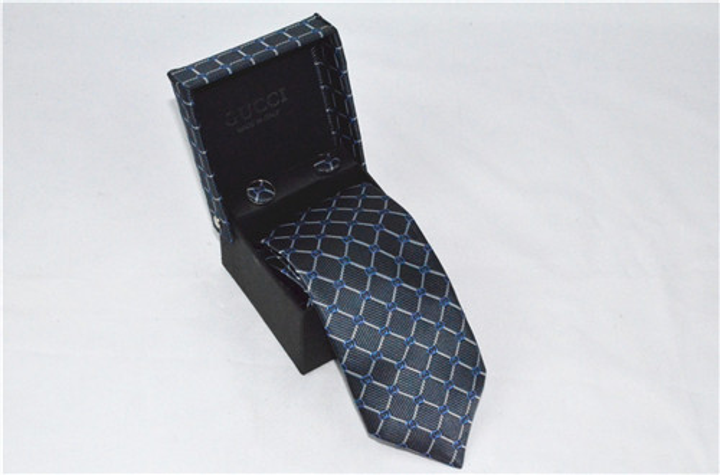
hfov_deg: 26.1
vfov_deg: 17.4
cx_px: 360
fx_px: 1555
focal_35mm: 78
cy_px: 238
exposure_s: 1/250
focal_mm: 52
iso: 6400
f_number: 32
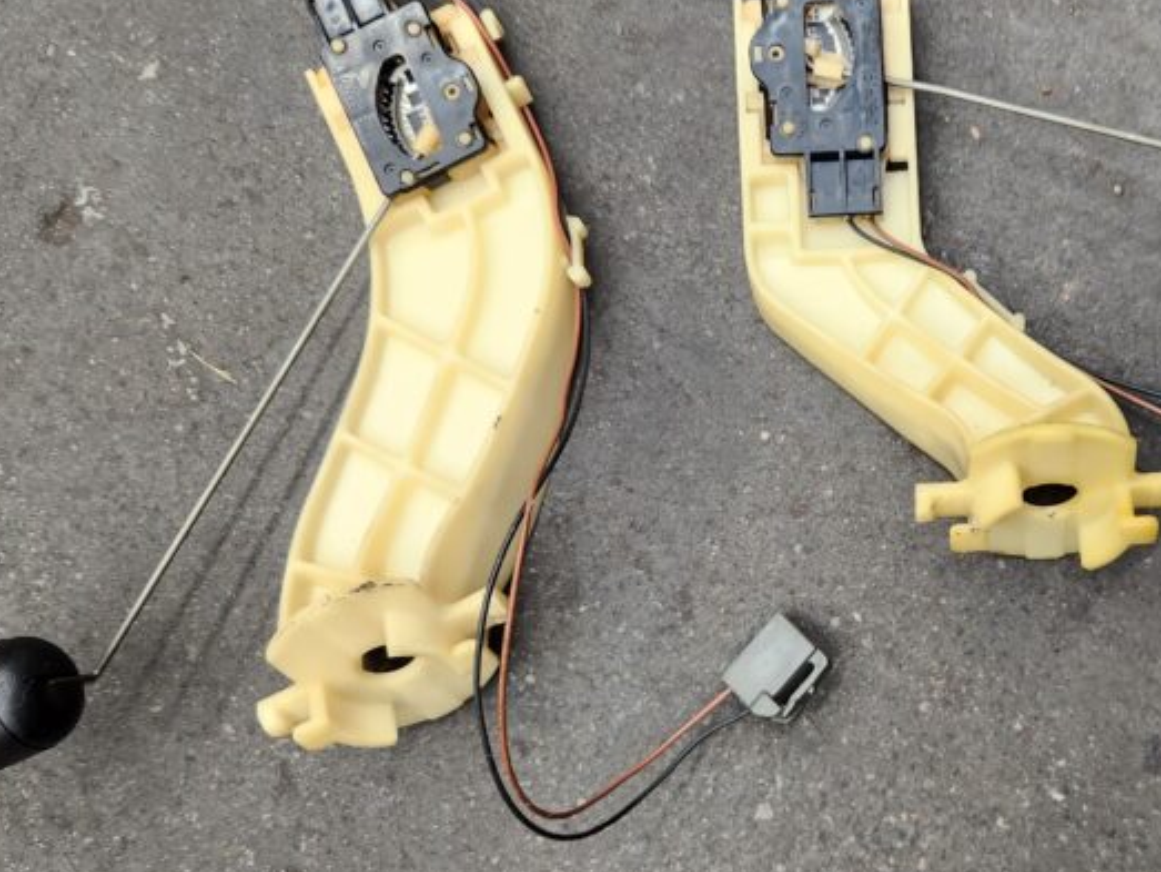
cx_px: 892
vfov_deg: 32.2
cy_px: 444
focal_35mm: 45
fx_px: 1510
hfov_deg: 40.7
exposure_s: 1/120
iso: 125
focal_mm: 5.4
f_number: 1.8
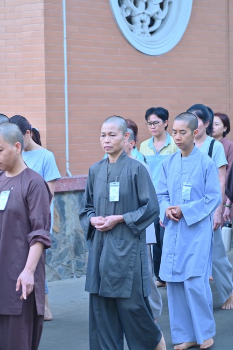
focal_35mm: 120
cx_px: 116
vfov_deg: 17.1
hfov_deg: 11.4
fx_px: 1167
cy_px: 175
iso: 500
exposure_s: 1/100
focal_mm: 120
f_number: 4.5
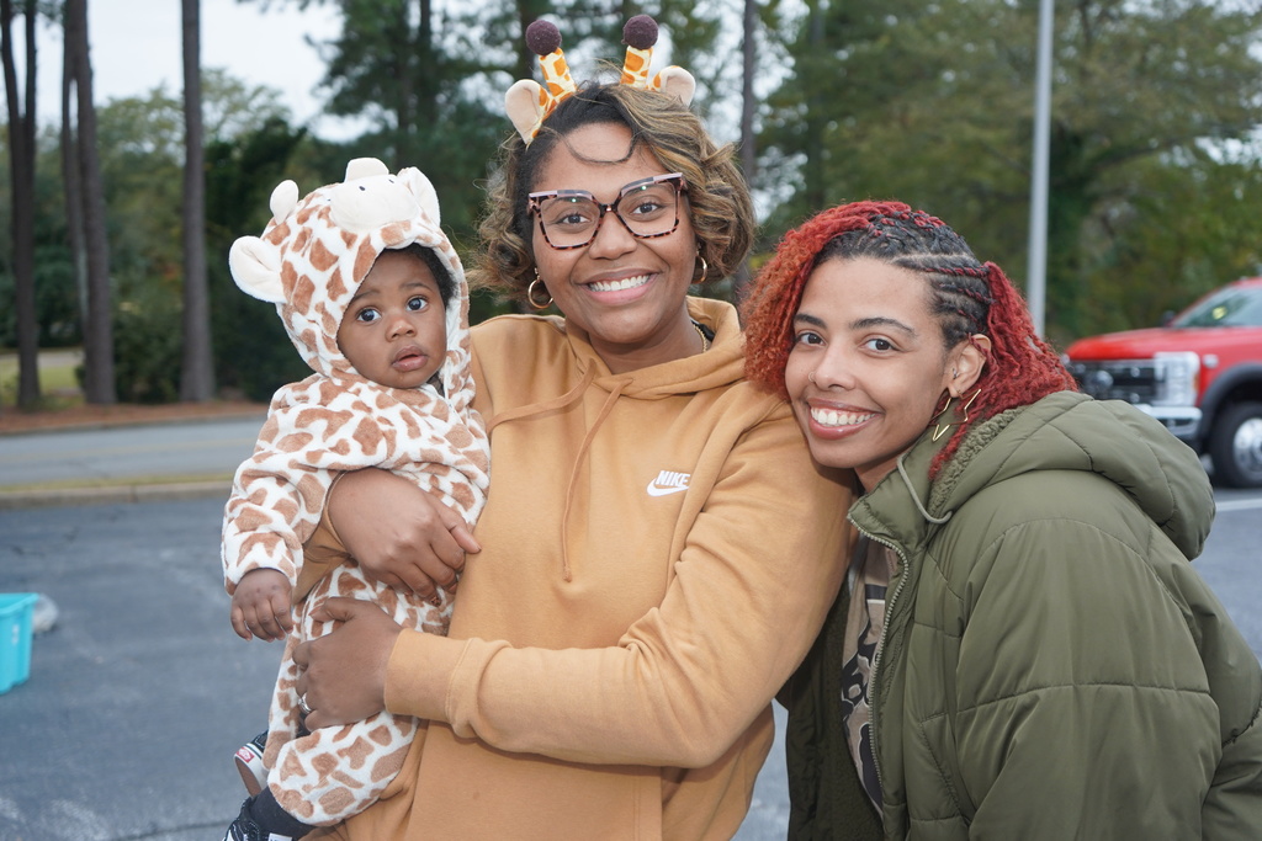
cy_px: 420
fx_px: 1472
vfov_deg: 31.9
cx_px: 631
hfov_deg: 46.4
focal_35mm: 42
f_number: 4.5
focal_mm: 42
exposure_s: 1/160
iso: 800
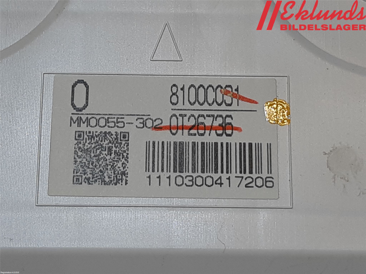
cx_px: 183
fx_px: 275
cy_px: 137
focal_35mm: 26
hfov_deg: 67.3
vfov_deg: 53.1
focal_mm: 3.93
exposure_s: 1/127
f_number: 1.7
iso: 40
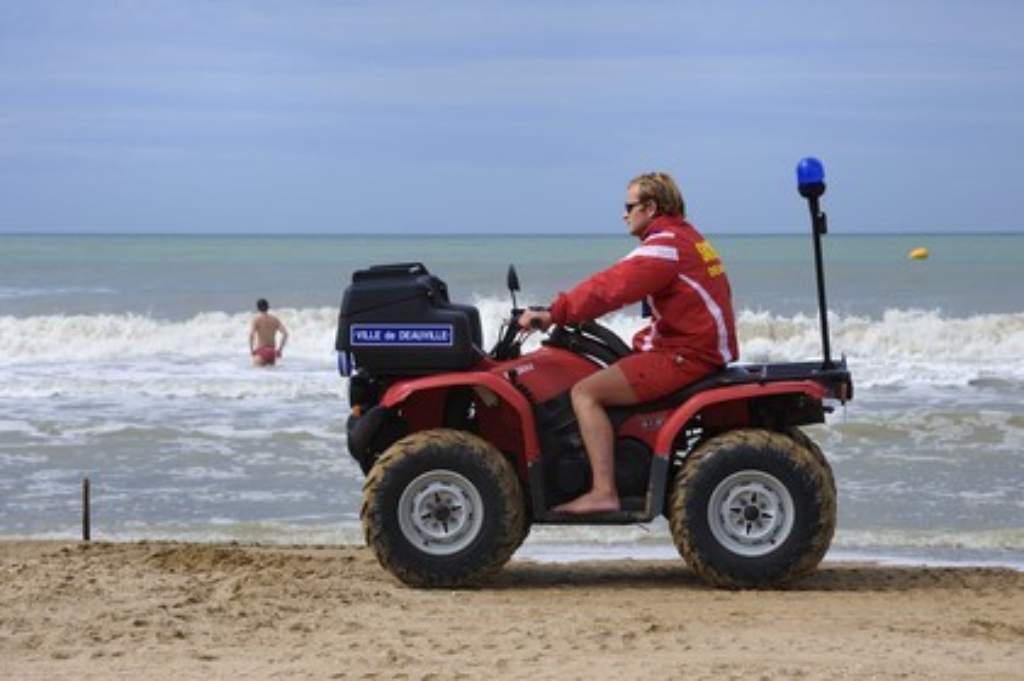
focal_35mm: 160
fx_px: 4547
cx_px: 512
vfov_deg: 8.6
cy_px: 340
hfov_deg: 12.8
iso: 400
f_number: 13
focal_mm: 160
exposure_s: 1/500
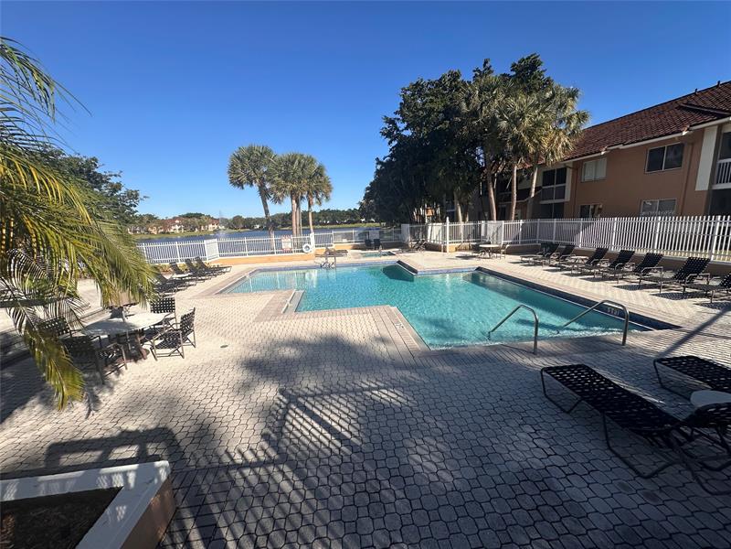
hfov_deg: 102.1
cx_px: 366
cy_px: 274
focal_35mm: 14
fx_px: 296
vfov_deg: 85.7
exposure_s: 1/2681
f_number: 2.2
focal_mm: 2.22
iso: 50
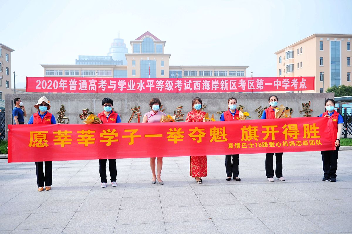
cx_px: 176
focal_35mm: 31
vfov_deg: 42.3
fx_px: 303
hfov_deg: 60.3
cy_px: 117
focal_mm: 31
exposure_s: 1/1600
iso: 200
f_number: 3.2
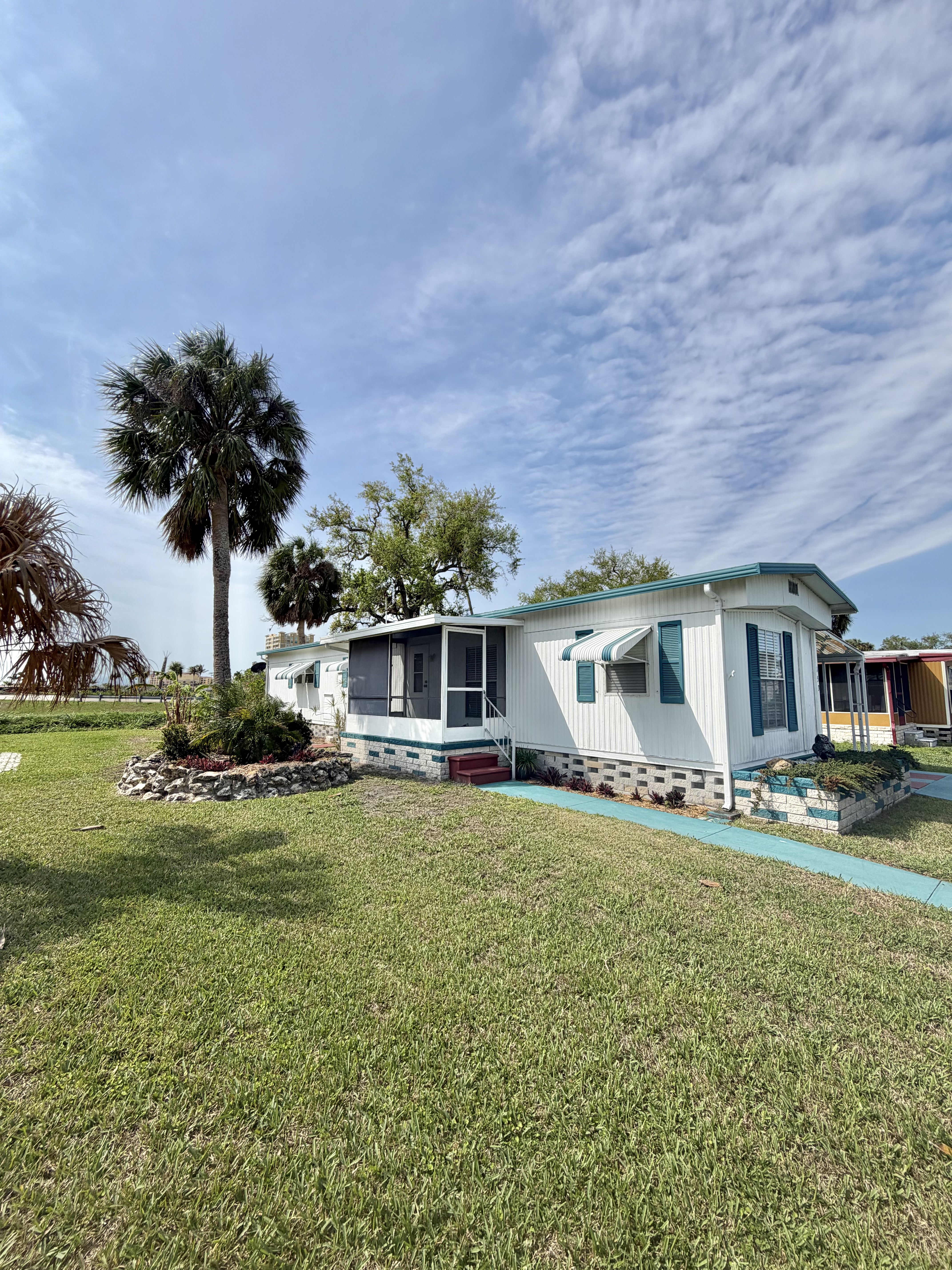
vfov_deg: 102.1
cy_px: 635
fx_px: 513
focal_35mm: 14
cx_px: 476
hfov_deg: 85.7
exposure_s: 1/1211
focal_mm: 2.22
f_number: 2.2
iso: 20
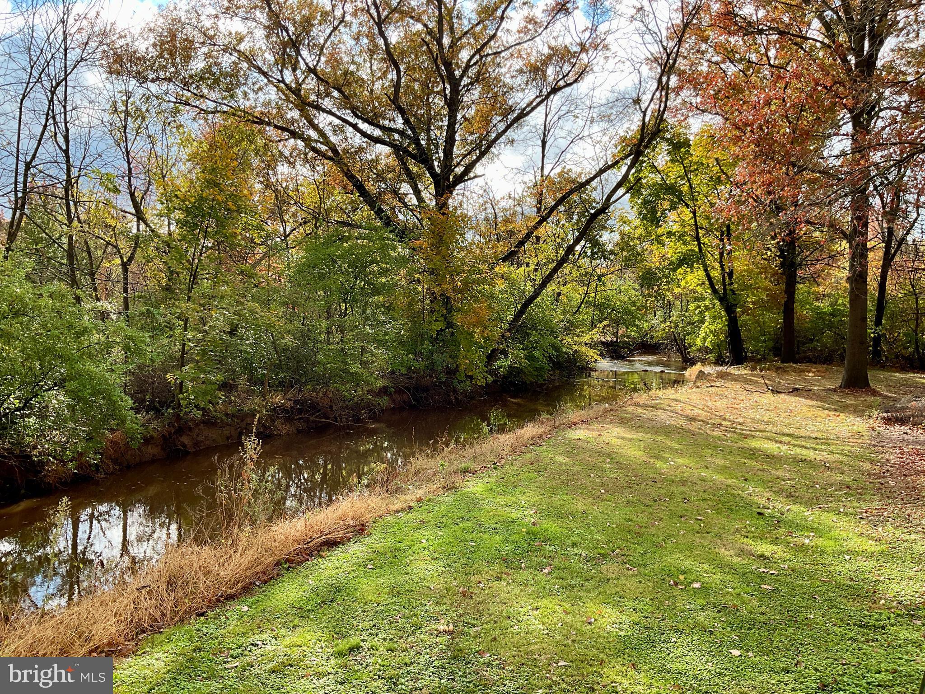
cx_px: 462
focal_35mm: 29
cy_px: 347
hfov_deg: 61.7
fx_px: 775
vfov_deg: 48.2
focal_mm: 3
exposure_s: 1/642
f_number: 1.8
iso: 16
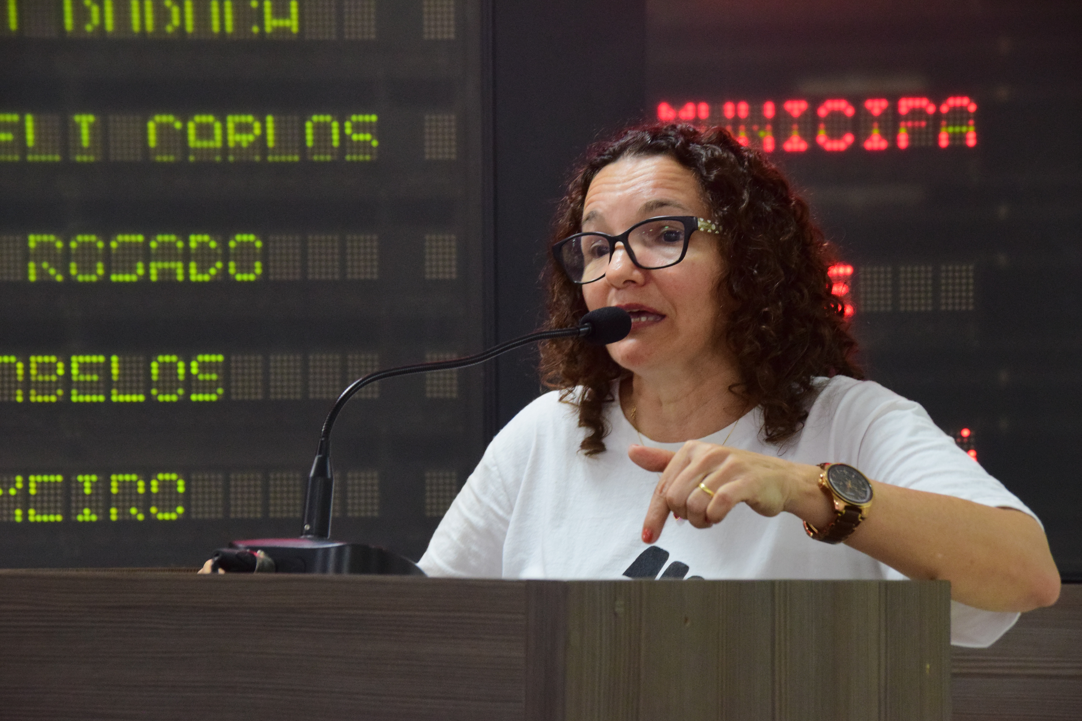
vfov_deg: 8.3
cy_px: 360
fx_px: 4959
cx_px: 541
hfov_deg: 12.5
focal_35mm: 165
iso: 2000
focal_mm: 110
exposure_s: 1/80
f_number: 7.1
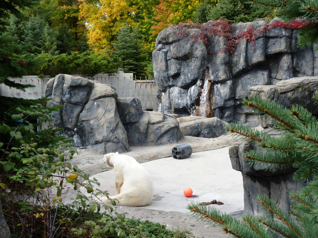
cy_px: 119
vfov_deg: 25.7
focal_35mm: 57
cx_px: 159
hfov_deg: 33.8
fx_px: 524
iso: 80
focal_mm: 10.2
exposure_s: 1/160
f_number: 4
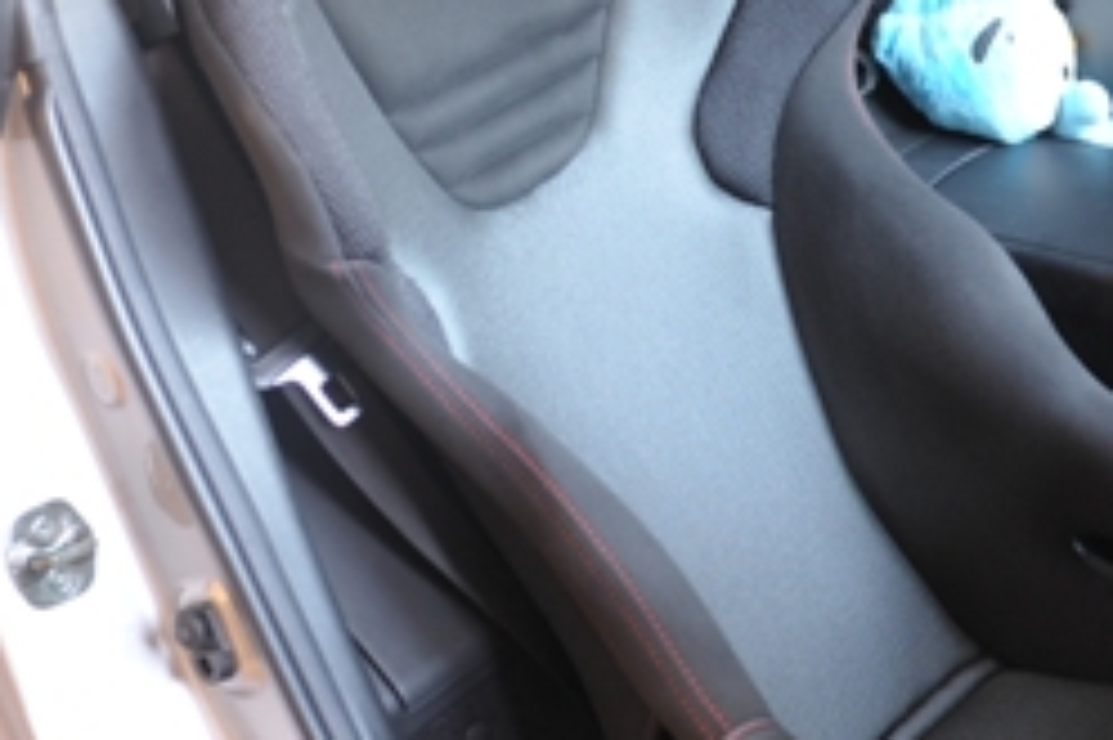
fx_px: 2317
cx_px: 512
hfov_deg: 27.0
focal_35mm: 75
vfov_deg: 18.1
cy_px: 218
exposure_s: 1/30
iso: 800
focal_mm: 31
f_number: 2.8
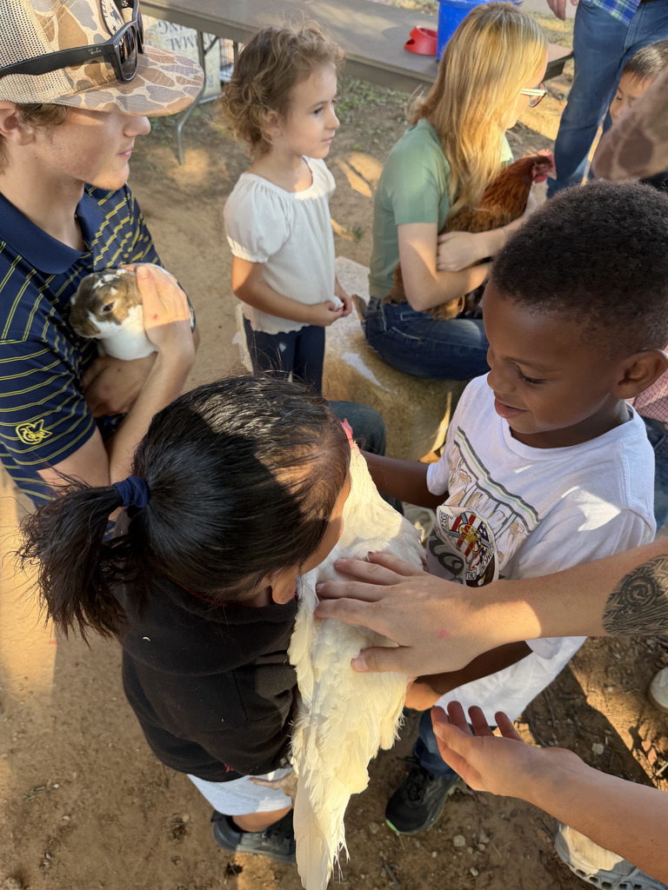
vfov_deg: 71.6
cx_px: 334
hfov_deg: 56.8
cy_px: 445
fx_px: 618
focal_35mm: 24
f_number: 1.78
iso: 64
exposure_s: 1/203
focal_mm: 6.76
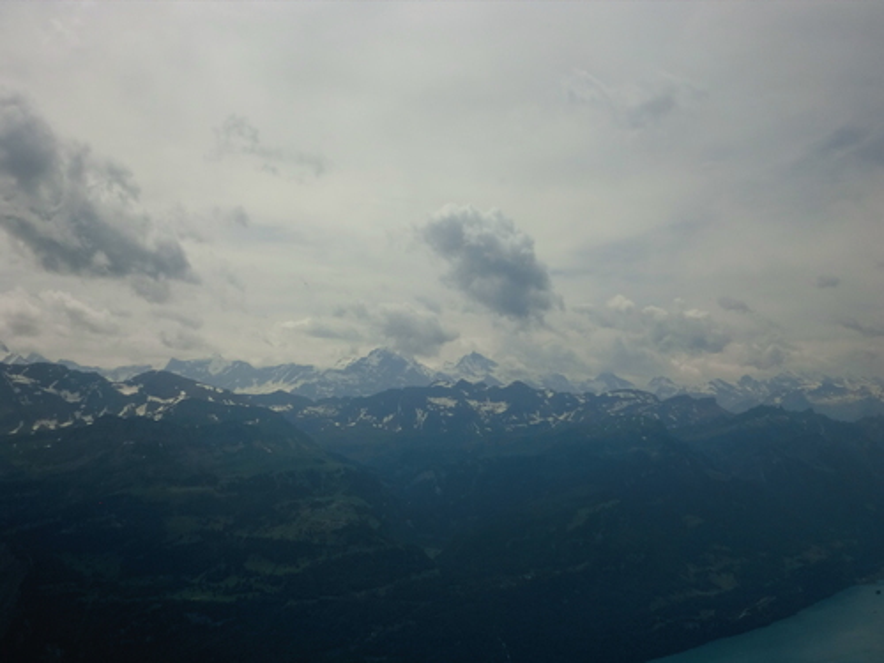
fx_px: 919
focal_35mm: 36
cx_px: 442
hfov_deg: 51.4
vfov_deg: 39.7
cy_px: 332
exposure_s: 1/500
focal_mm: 6.58
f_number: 8.7
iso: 50
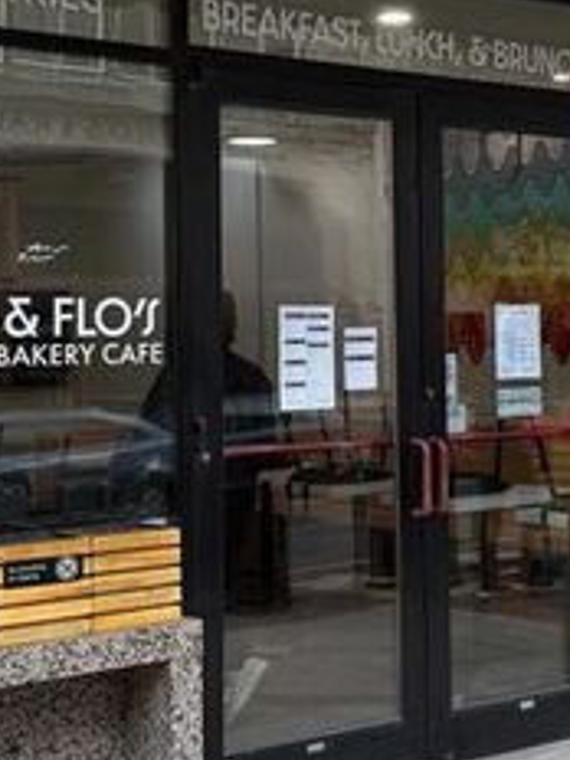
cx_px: 482
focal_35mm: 69
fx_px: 1515
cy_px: 293
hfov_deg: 21.0
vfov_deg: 28.1
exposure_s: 1/356
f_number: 1.78
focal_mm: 6.76
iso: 80
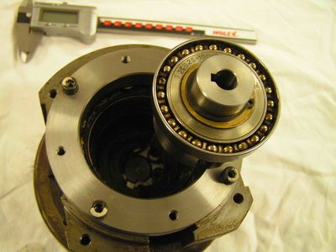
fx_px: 369
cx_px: 168
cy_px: 126
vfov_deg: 37.7
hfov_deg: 49.0
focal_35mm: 38
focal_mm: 6.3
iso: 200
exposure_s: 1/10
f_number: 2.8
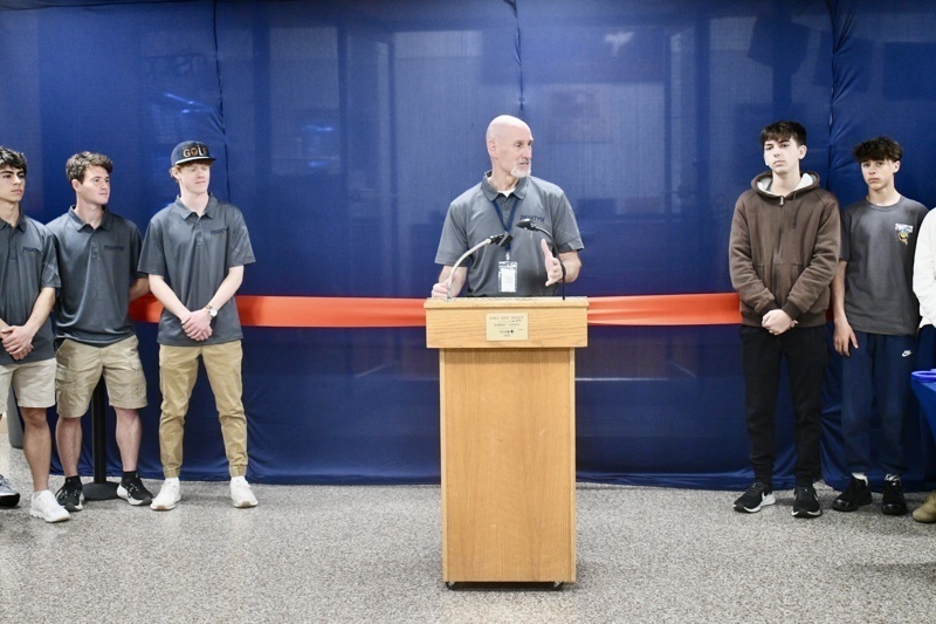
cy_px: 312
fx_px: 1352
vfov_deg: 26.0
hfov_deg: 38.2
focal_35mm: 52
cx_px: 468
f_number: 4.5
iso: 3200
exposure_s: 1/60
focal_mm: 35
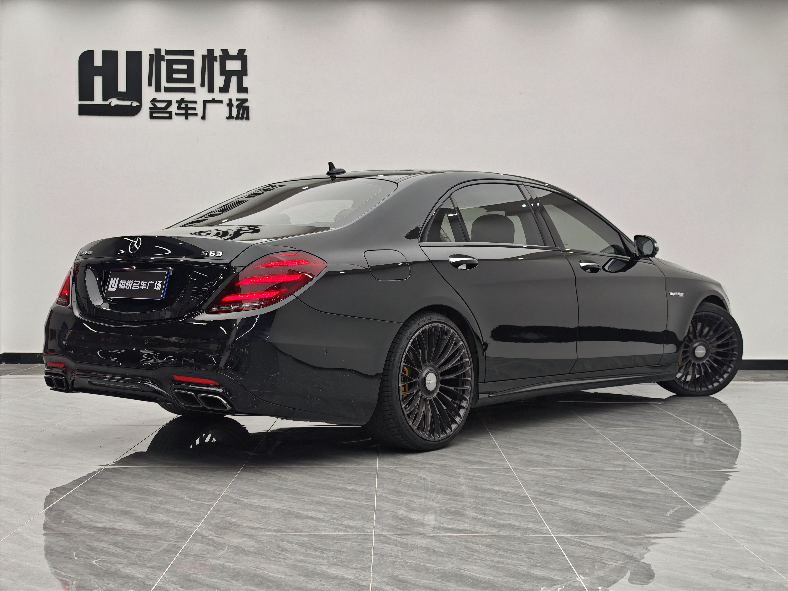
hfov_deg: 41.2
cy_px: 296
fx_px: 1047
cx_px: 394
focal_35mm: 46
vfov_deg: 31.5
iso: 183
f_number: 2
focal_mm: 8.72
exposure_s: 1/100
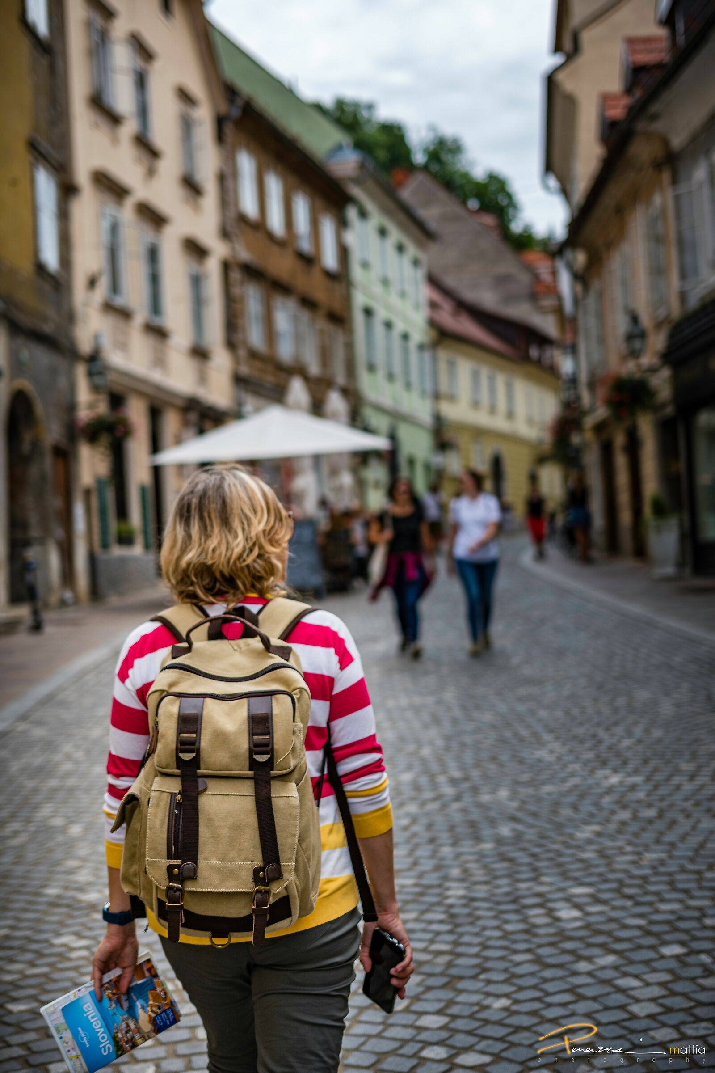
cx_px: 358
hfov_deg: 26.0
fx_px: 1549
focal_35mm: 52
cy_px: 536
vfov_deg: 38.2
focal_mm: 35
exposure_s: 1/2000
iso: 100
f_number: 1.8
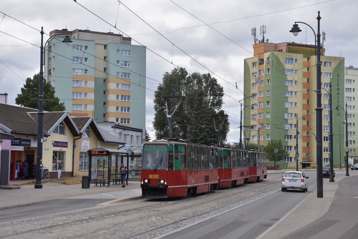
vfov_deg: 20.6
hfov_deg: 30.5
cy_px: 120
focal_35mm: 66
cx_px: 179
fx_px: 656
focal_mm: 44
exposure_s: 1/250
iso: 100
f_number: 5.6
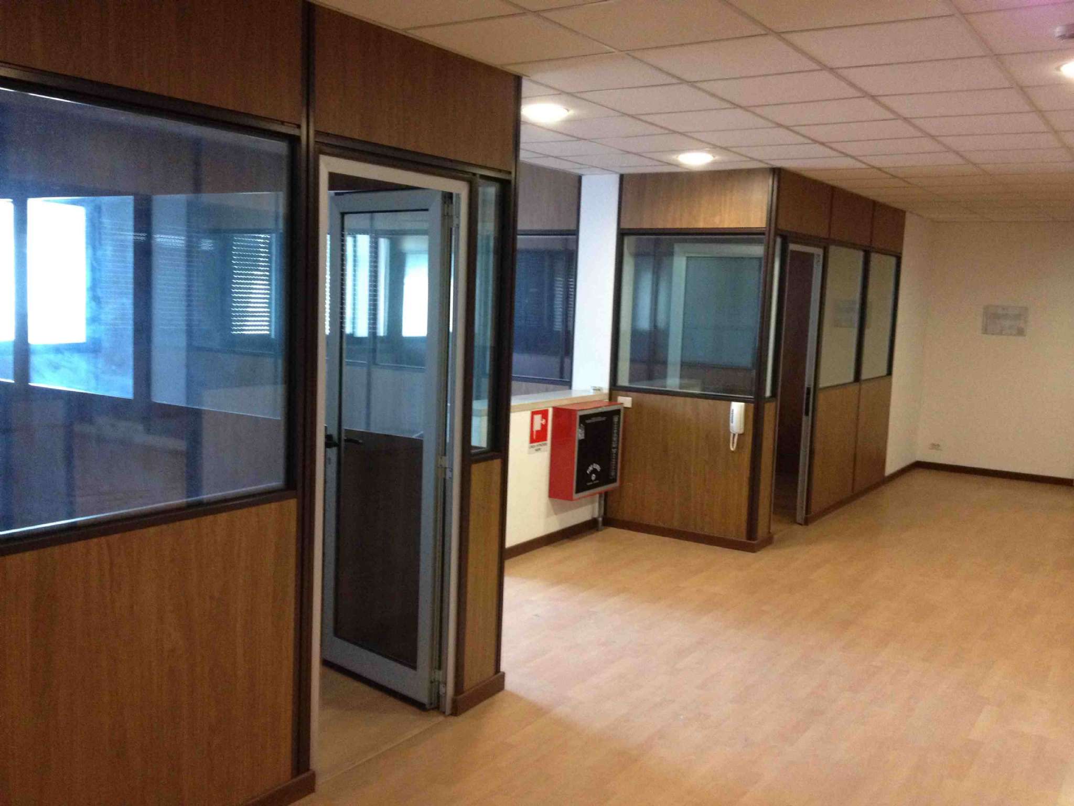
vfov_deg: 40.7
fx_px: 1086
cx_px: 537
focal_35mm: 35
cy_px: 403
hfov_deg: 52.6
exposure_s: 1/20
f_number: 2.4
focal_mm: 4.28
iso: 400
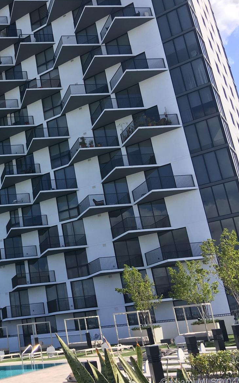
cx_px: 6
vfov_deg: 47.2
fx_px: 438
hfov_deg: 28.8
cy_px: 193
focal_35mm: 42
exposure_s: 1/864
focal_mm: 4.15
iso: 25
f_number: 2.2
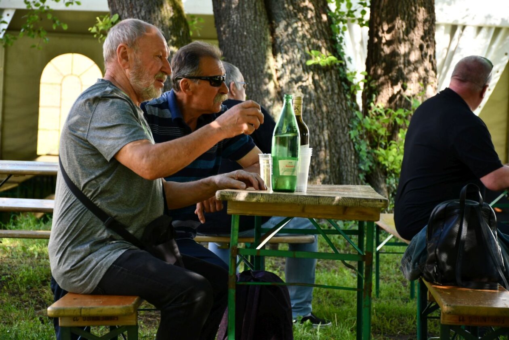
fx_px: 1484
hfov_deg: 19.5
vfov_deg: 13.0
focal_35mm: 105
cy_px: 170
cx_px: 254
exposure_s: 1/250
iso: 640
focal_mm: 70
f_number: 5
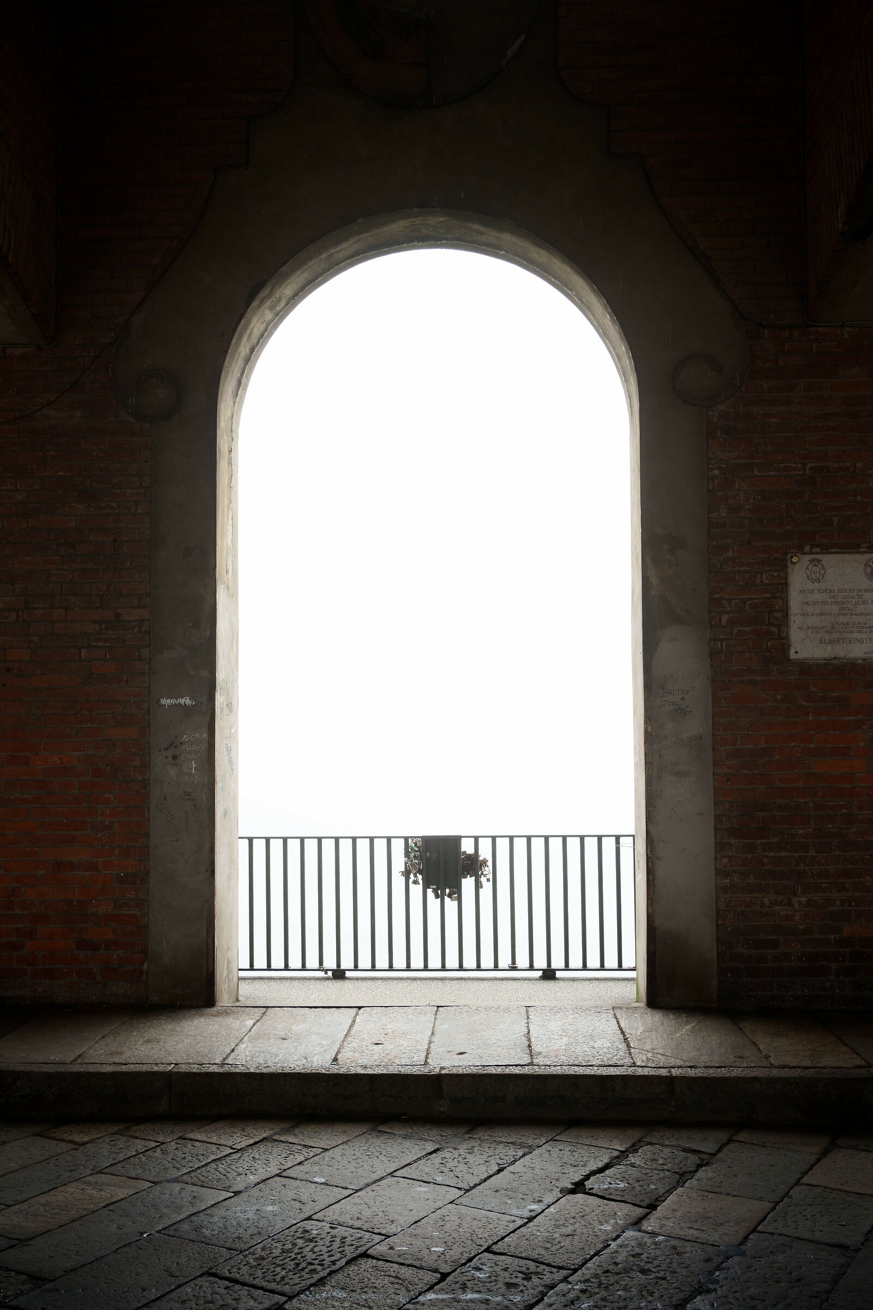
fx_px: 1273
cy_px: 655
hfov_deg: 37.9
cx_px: 436
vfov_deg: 54.4
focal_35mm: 35
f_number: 9
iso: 100
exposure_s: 1/25
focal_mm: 35
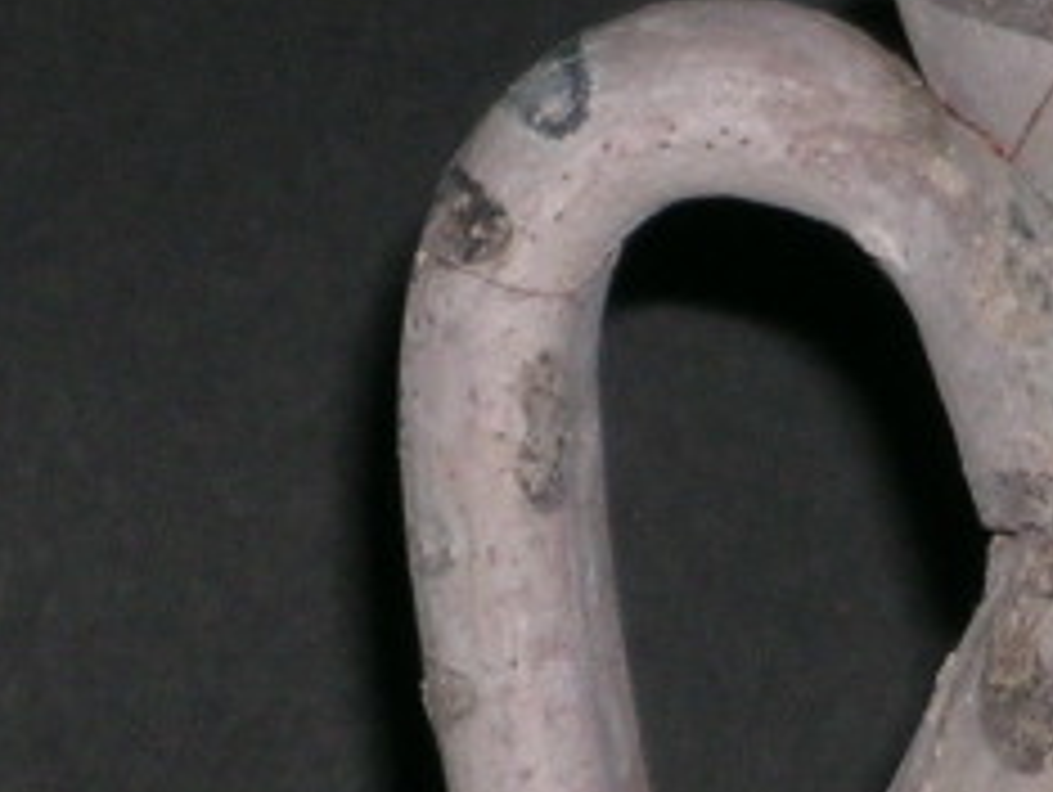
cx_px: 1498
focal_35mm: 634
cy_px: 1080
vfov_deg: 2.3
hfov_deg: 3.1
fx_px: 19306
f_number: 4.6
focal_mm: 24
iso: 50
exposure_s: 1/121
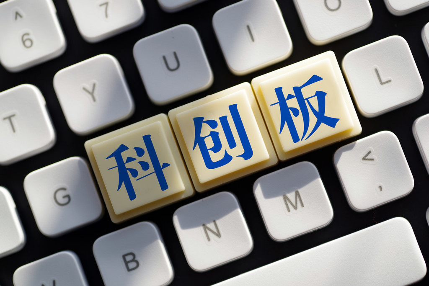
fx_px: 1192
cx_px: 214
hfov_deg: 20.4
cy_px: 143
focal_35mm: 100
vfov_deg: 13.7
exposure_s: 1/250
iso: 200
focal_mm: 100
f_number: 4.5
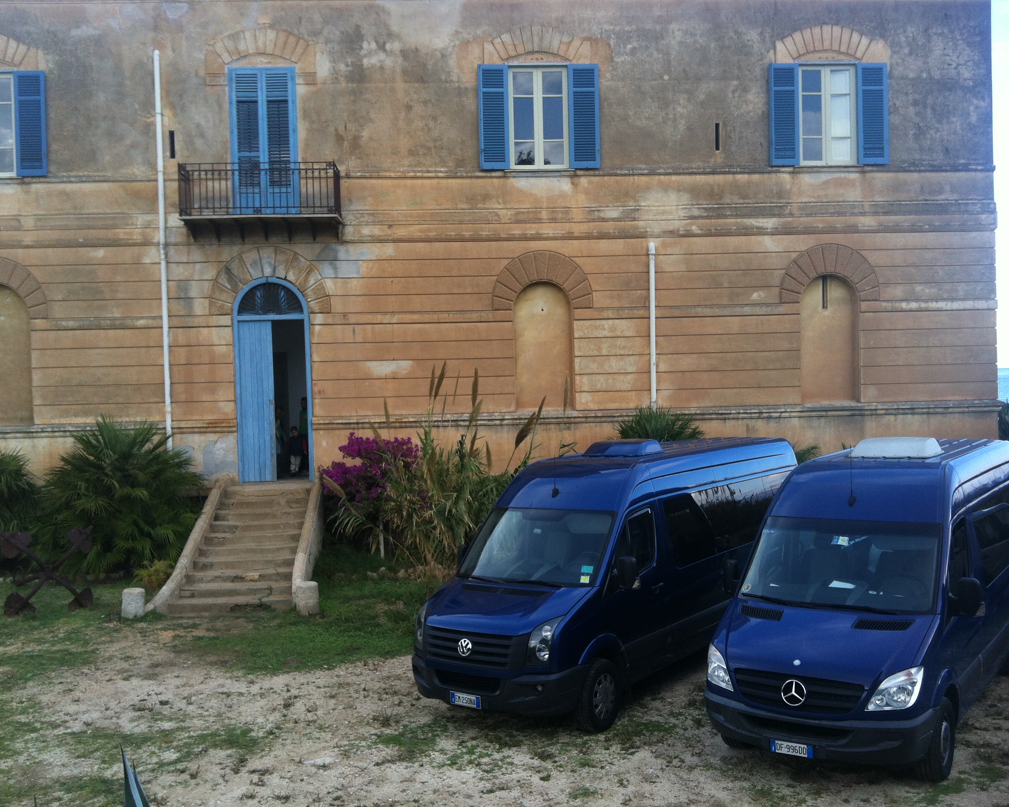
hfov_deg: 49.1
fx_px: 1105
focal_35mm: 37
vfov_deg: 40.1
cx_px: 518
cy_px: 400
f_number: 2.8
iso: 80
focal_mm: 3.85
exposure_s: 1/198
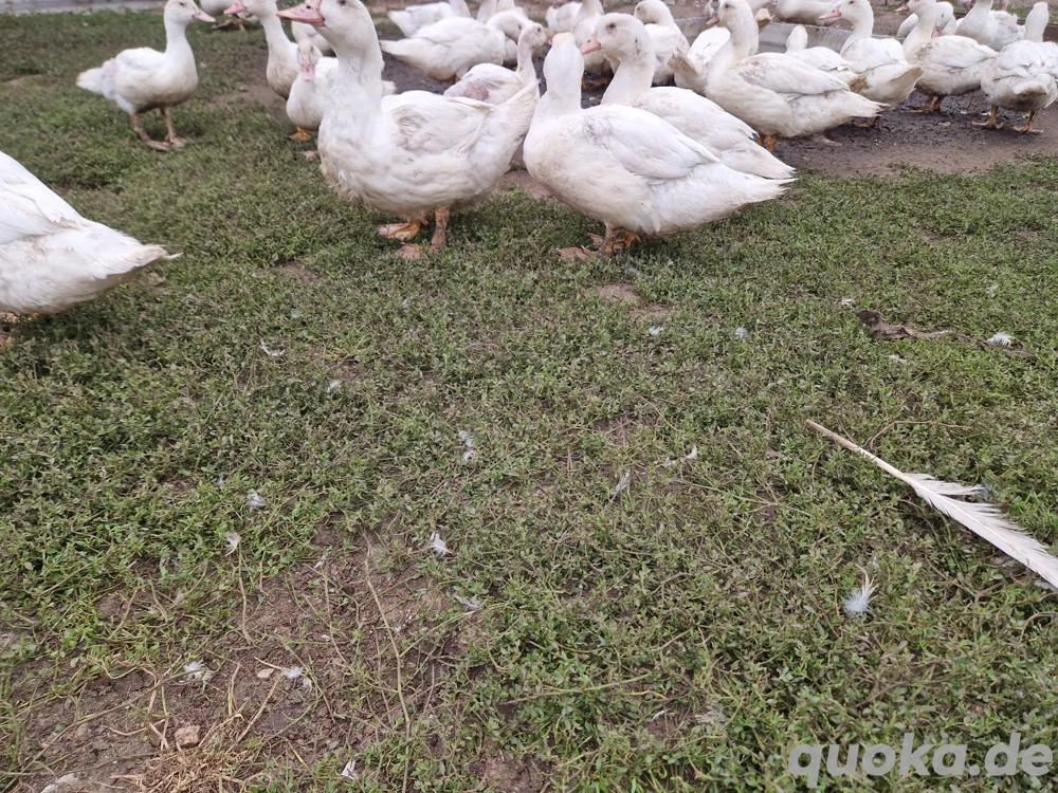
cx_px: 529
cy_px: 396
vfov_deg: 58.9
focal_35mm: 23
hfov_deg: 73.9
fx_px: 703
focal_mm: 5.4
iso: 50
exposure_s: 1/499
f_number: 1.8
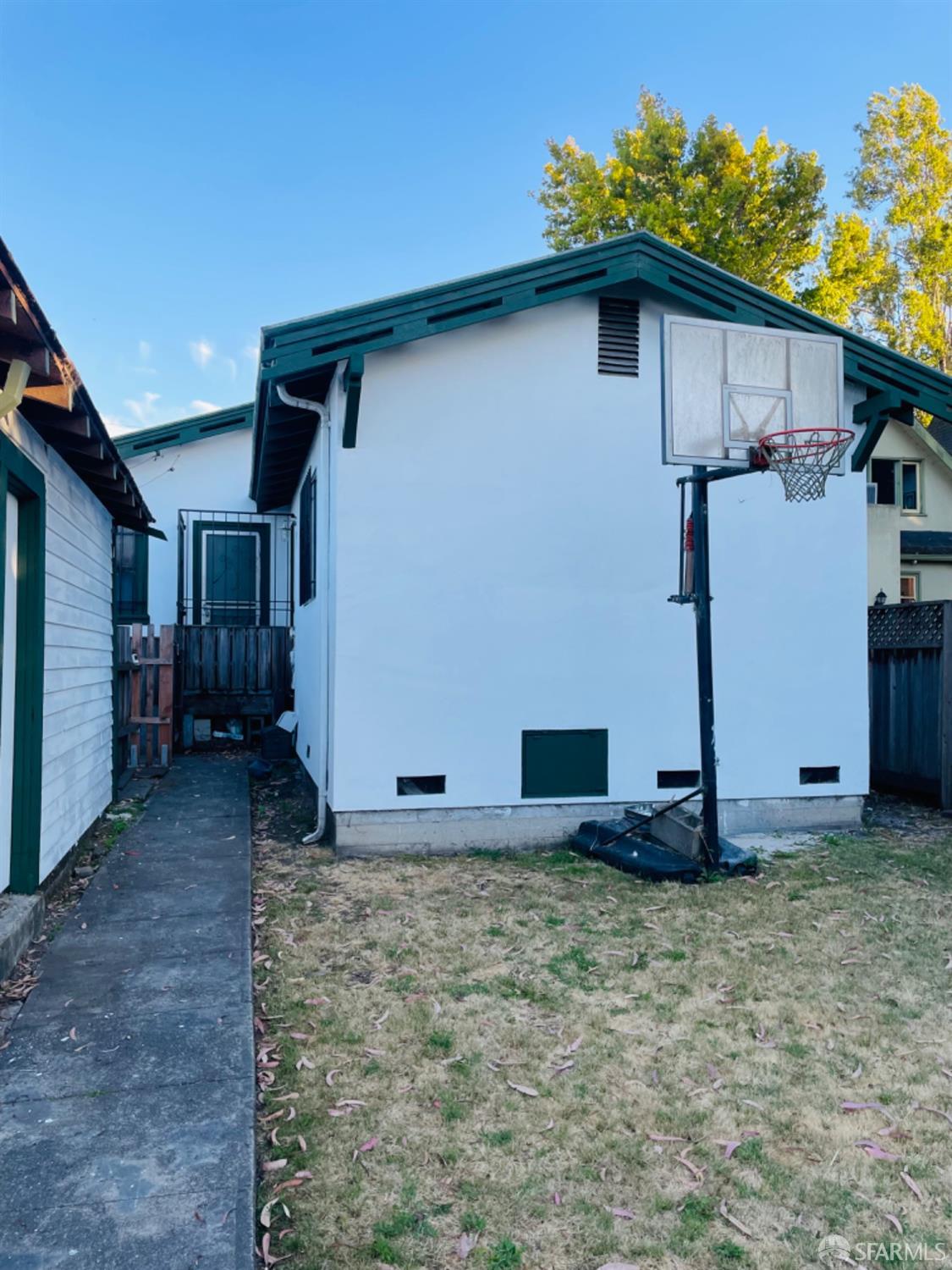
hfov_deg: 53.1
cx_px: 476
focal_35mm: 26
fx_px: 953
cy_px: 635
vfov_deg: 67.3
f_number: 1.6
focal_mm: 4.2
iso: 32
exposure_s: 1/463
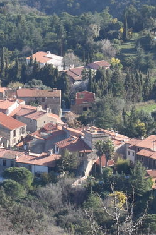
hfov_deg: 4.1
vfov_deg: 6.1
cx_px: -84
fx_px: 2177
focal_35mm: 335
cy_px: 23
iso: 280
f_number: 8
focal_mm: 52
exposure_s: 1/250
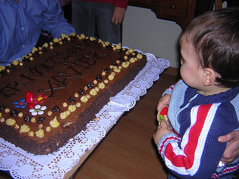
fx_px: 249
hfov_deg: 51.4
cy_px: 90
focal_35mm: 36
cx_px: 120
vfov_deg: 39.7
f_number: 2.6
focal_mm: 4.7
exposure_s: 1/60.1
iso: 100
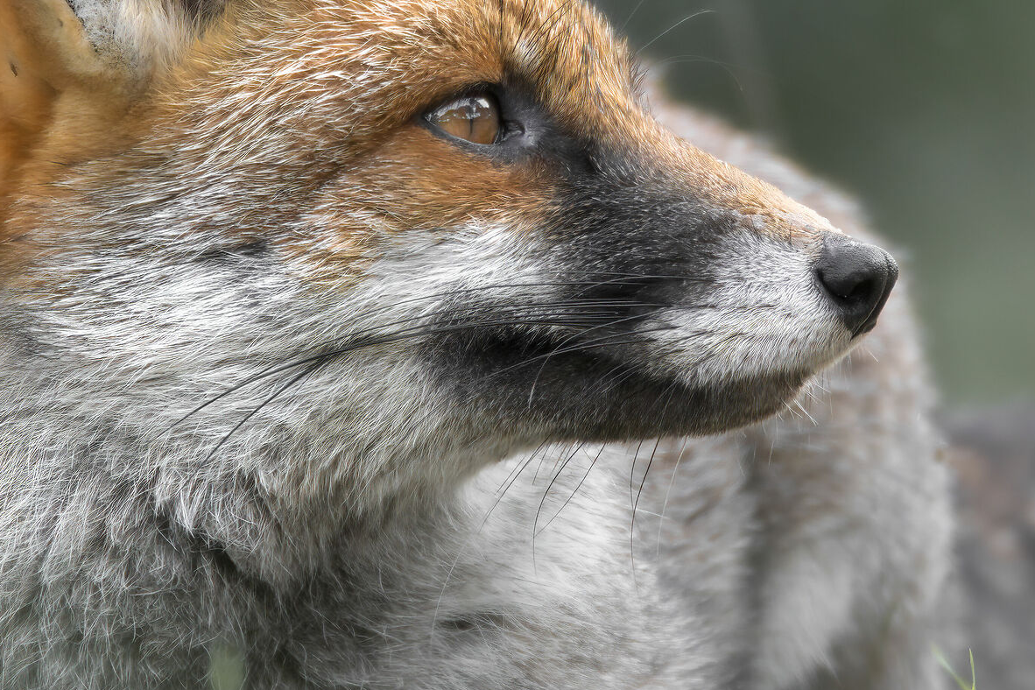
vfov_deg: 0.8
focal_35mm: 1828
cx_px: 586
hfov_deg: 1.1
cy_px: 196
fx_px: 52551
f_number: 6.3
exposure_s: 1/640
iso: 1800
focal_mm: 600
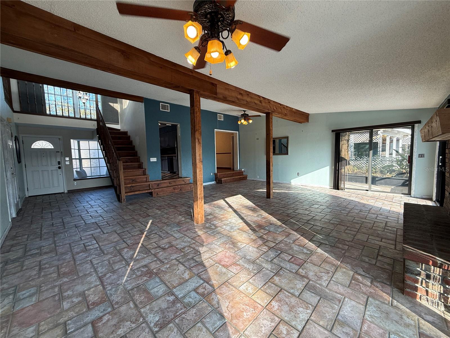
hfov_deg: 102.1
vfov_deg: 85.7
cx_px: 225
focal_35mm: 14
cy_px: 169
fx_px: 182
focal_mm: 2.22
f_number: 2.2
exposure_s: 1/120
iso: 100
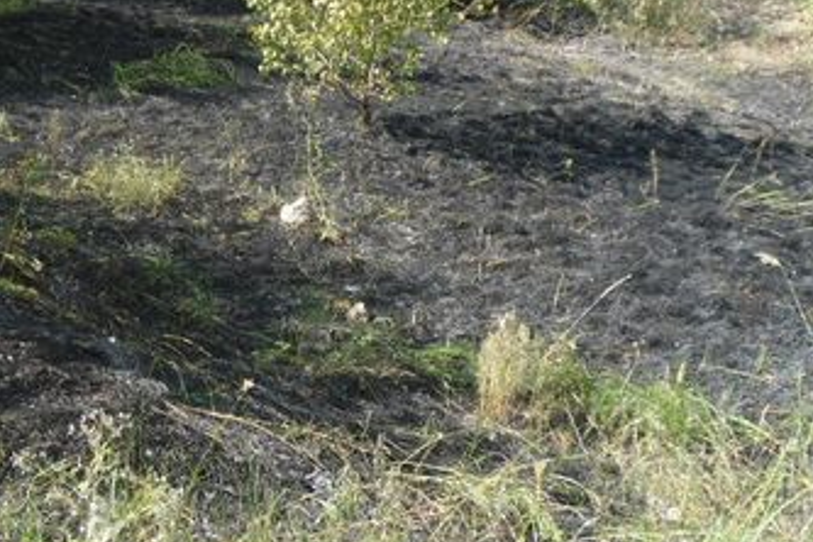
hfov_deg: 34.8
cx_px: 193
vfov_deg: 24.2
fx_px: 1265
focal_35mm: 56
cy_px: 259
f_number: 3.4
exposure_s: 1/279
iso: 80
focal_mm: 5.1
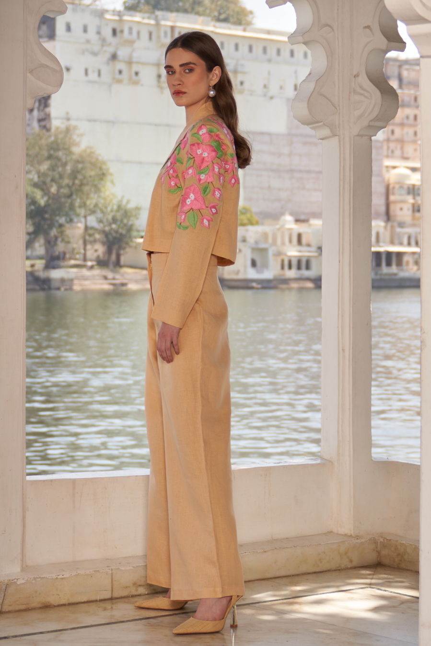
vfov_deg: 36.3
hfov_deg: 24.6
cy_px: 323
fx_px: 988
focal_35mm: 55
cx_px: 216
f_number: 2.8
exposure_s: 1/800
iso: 50
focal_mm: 37
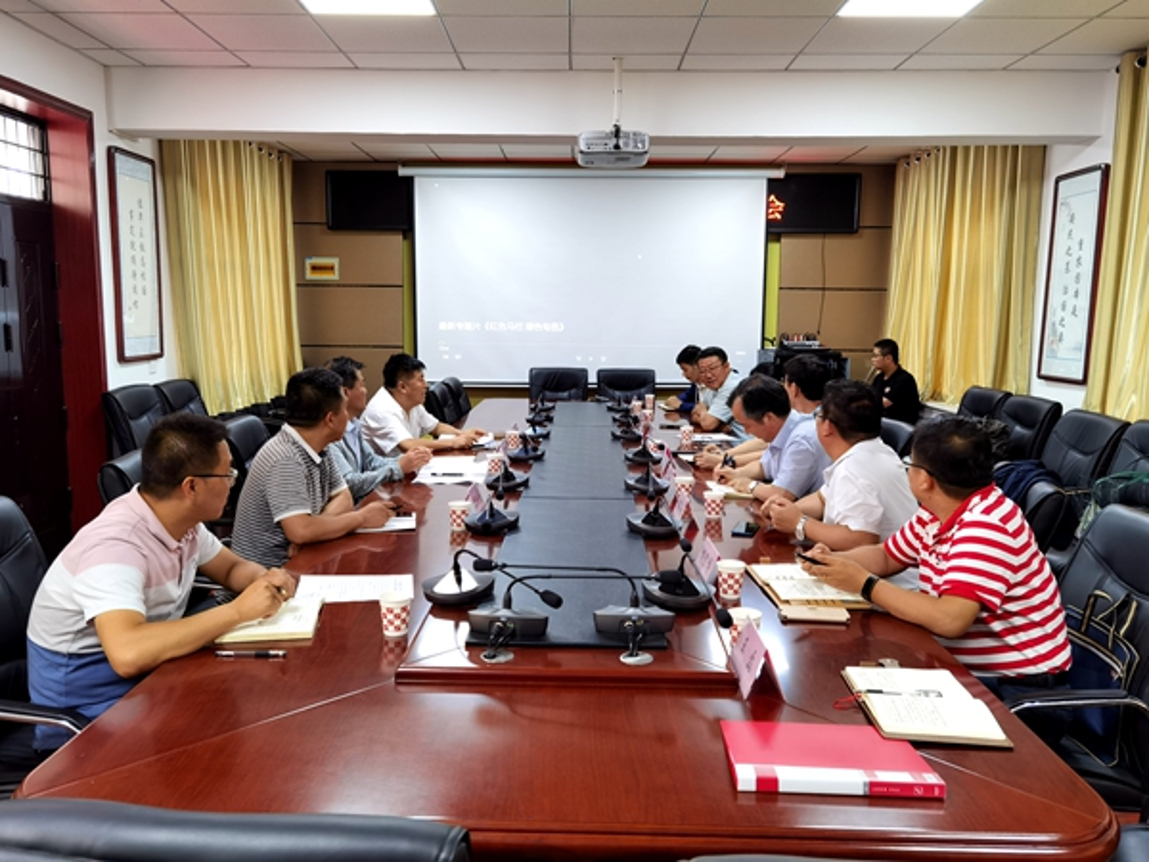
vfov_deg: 51.4
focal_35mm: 27
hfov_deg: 65.3
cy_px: 431
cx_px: 574
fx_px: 896
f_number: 1.9
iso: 125
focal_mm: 6.71
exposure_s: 1/50
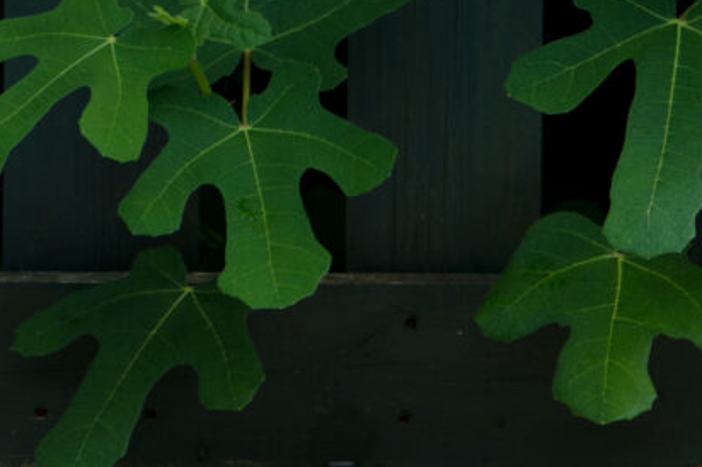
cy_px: 857
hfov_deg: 2.8
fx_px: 14288
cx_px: 593
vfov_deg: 1.9
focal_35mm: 733
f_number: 4.5
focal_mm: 105
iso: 100
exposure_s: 1/320
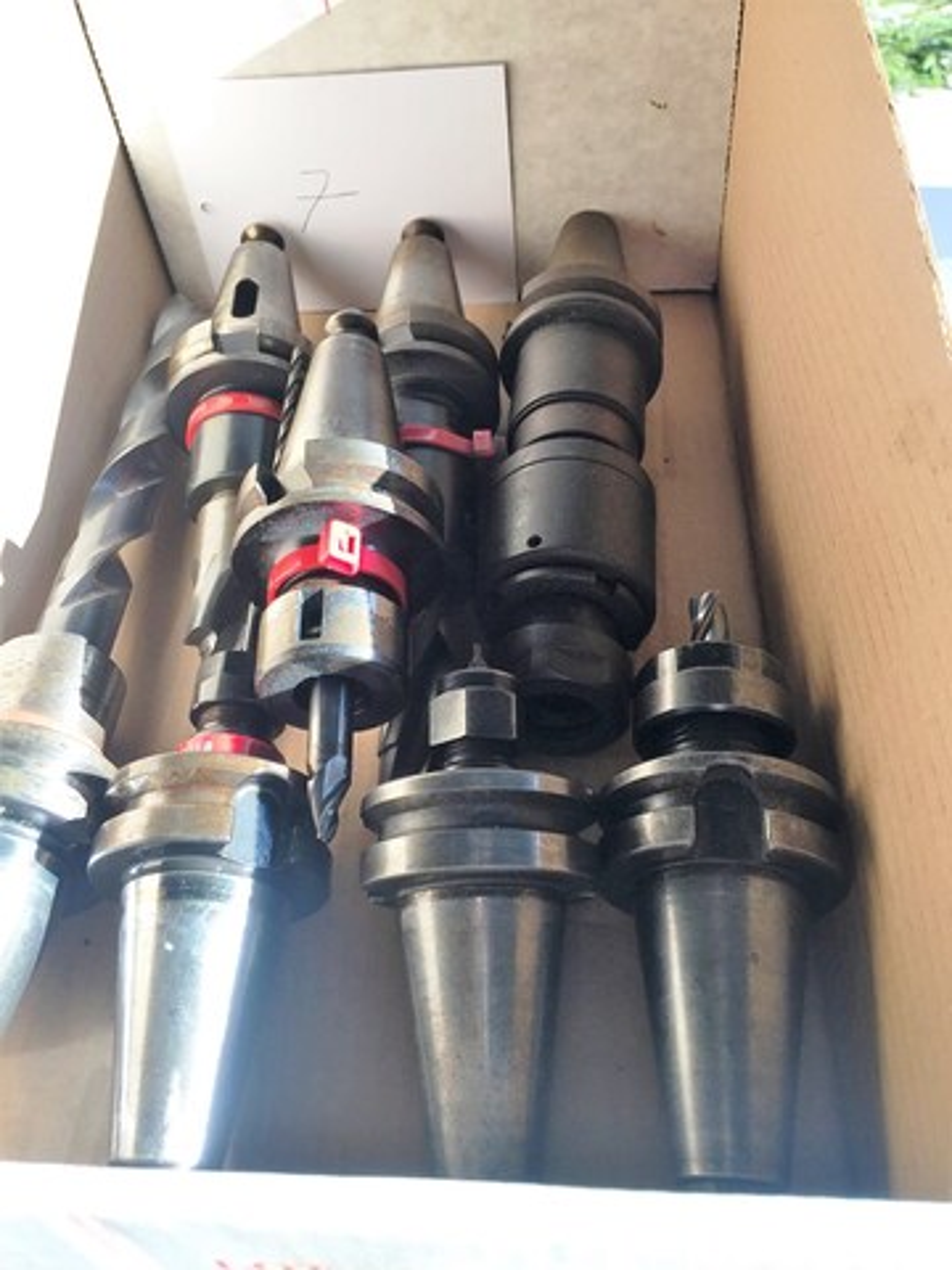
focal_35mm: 29
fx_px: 1063
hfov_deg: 48.2
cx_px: 476
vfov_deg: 61.7
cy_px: 635
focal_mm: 4.15
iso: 32
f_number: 2.2
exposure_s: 1/208
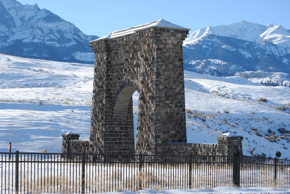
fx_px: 665
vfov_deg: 16.6
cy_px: 97
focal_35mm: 82
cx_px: 145
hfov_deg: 24.6
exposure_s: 1/250
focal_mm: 55
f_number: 7.1
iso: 100
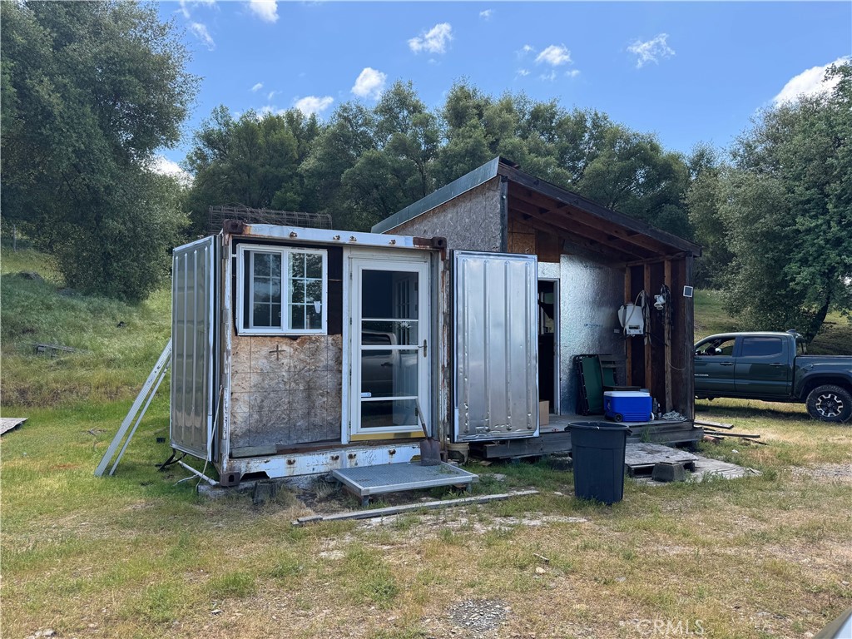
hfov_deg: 71.6
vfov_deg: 56.8
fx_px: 591
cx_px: 426
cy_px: 320
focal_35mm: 24
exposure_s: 1/1010
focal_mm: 6.76
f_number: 1.78
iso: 80
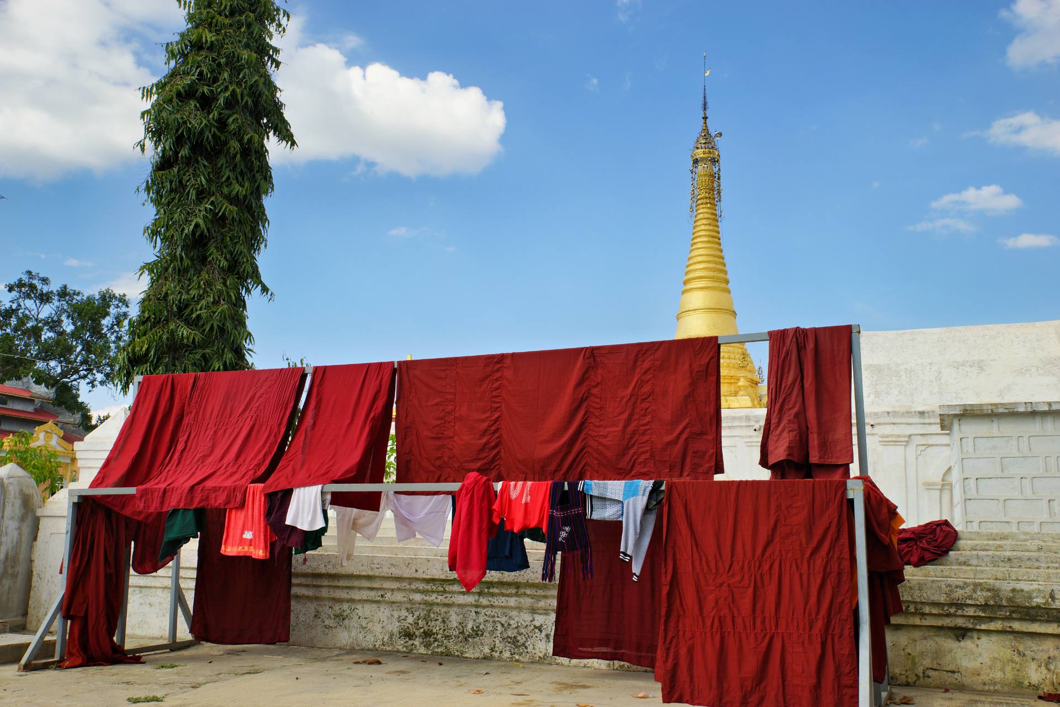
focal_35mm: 30
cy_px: 354
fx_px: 883
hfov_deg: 61.9
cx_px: 530
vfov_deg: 43.6
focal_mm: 30
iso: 100
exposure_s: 1/100
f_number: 11
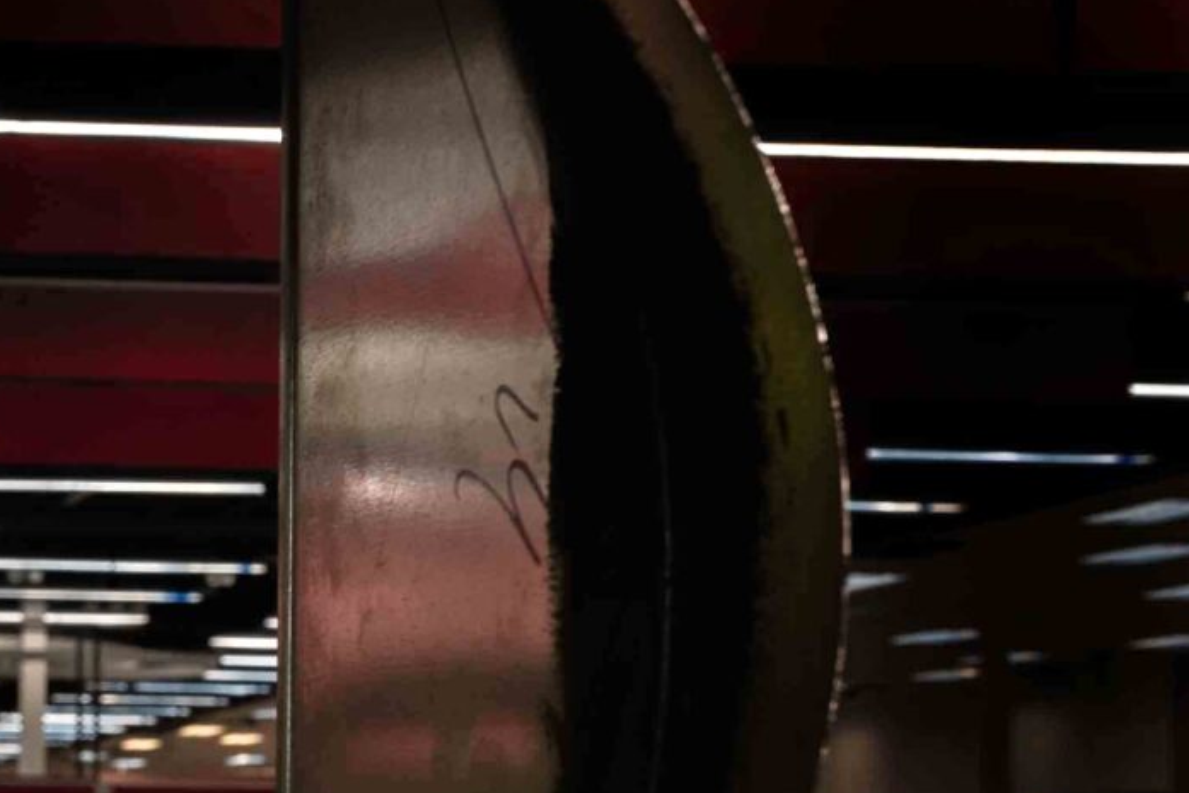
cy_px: 662
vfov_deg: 14.6
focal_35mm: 93
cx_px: -316
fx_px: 3072
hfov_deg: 20.2
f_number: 7.1
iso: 400
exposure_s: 1/60
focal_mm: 24
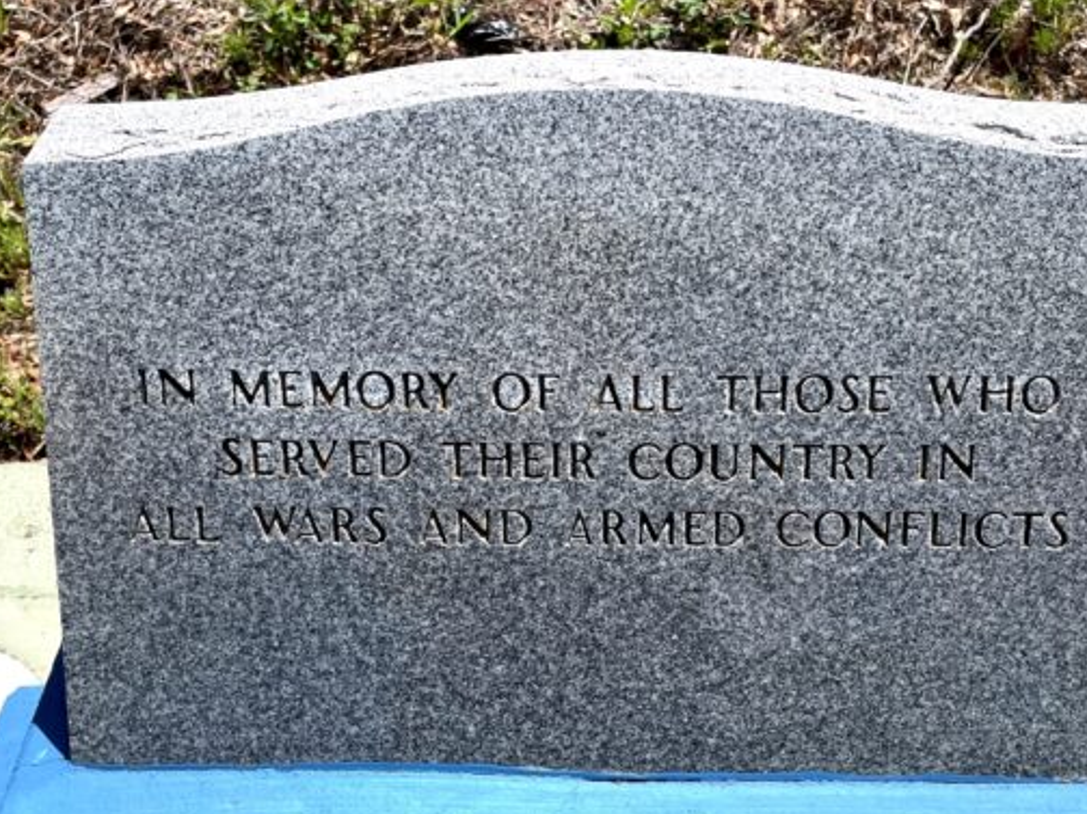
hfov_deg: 58.2
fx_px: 973
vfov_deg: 45.4
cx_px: 603
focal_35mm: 31
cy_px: 380
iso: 32
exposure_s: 1/4132
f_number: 1.6
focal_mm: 4.2
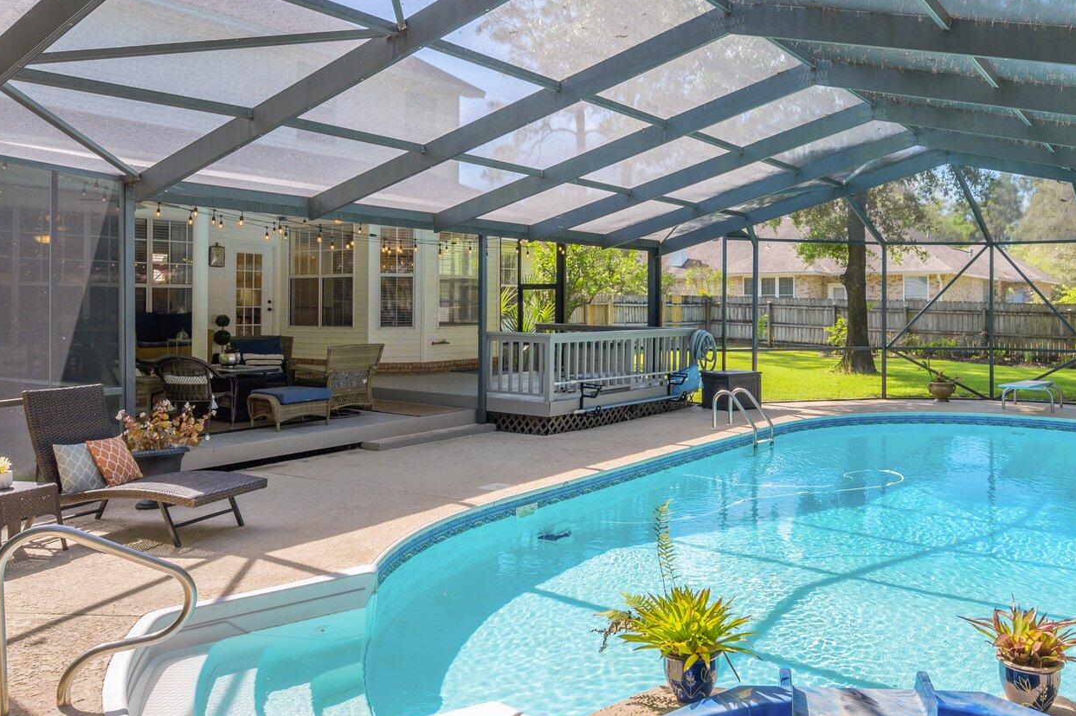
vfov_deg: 46.3
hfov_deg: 64.2
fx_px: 836
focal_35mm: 28
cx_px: 697
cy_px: 344
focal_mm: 17
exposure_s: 1/100
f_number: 9
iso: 100
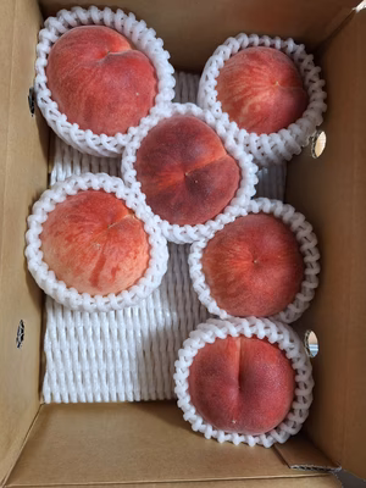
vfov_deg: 73.9
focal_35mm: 23
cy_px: 244
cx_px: 183
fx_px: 324
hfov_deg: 58.9
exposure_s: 1/50
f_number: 1.8
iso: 200
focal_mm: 5.54
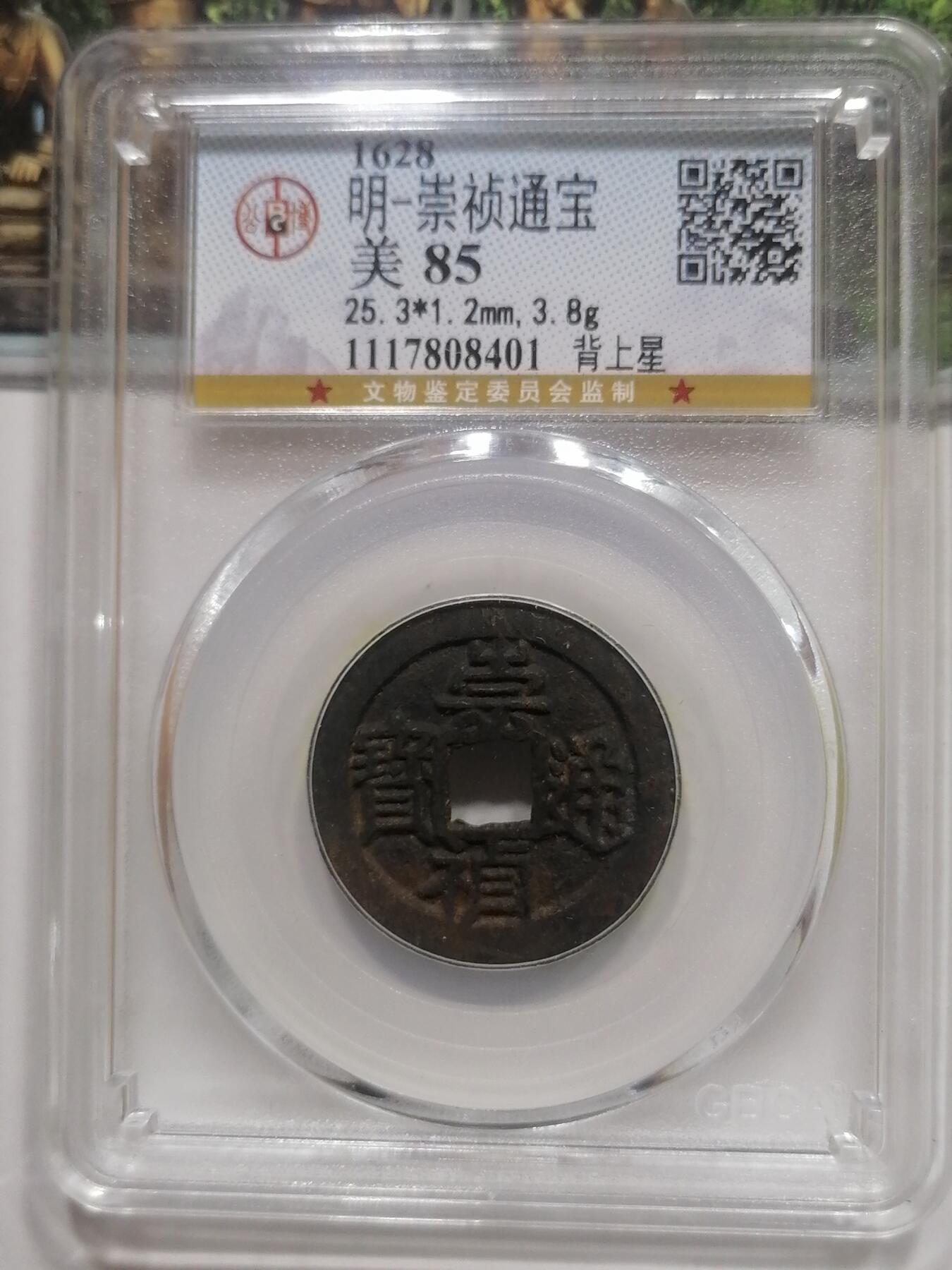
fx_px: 1760
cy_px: 635
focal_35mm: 48
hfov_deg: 30.3
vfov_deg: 39.7
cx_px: 476
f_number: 1.8
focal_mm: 5.3
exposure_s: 1/100
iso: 64
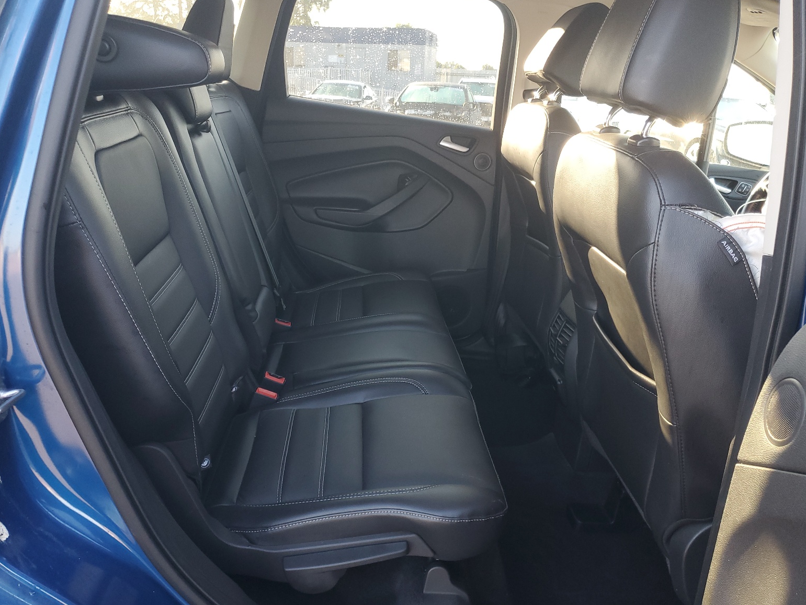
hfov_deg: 65.3
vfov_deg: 51.4
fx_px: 629
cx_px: 389
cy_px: 292
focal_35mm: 27
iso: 78
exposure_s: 1/120
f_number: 1.5
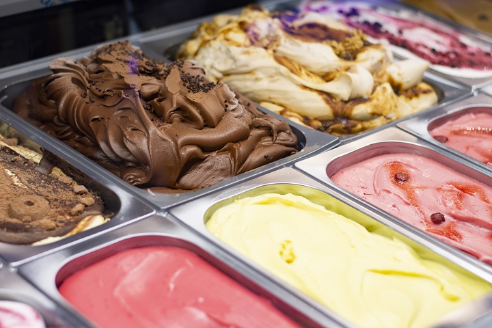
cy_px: 164
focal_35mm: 75
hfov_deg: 27.0
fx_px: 1025
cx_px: 246
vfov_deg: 18.2
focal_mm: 50
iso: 250
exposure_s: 1/200
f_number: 2.2
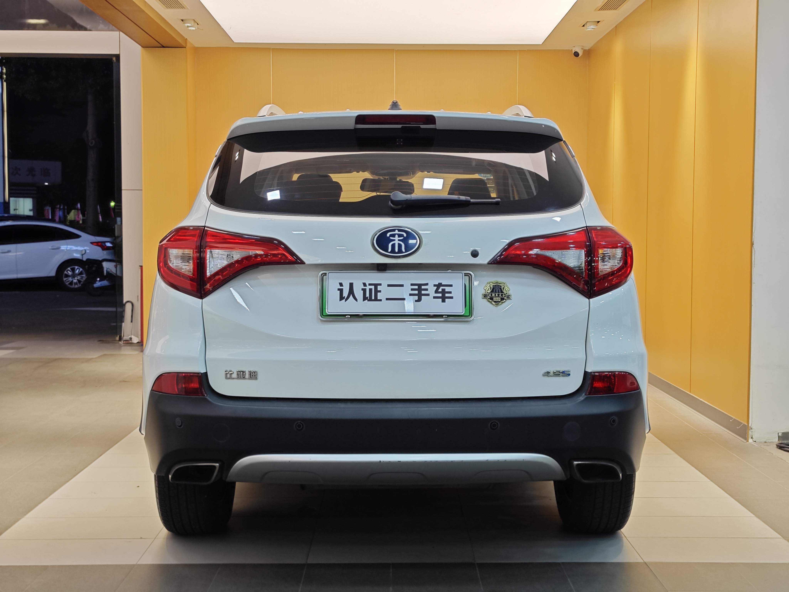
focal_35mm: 46
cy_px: 296
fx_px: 1048
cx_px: 394
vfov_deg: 31.5
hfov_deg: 41.2
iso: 100
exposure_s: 1/93.3
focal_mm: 8.7
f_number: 1.9
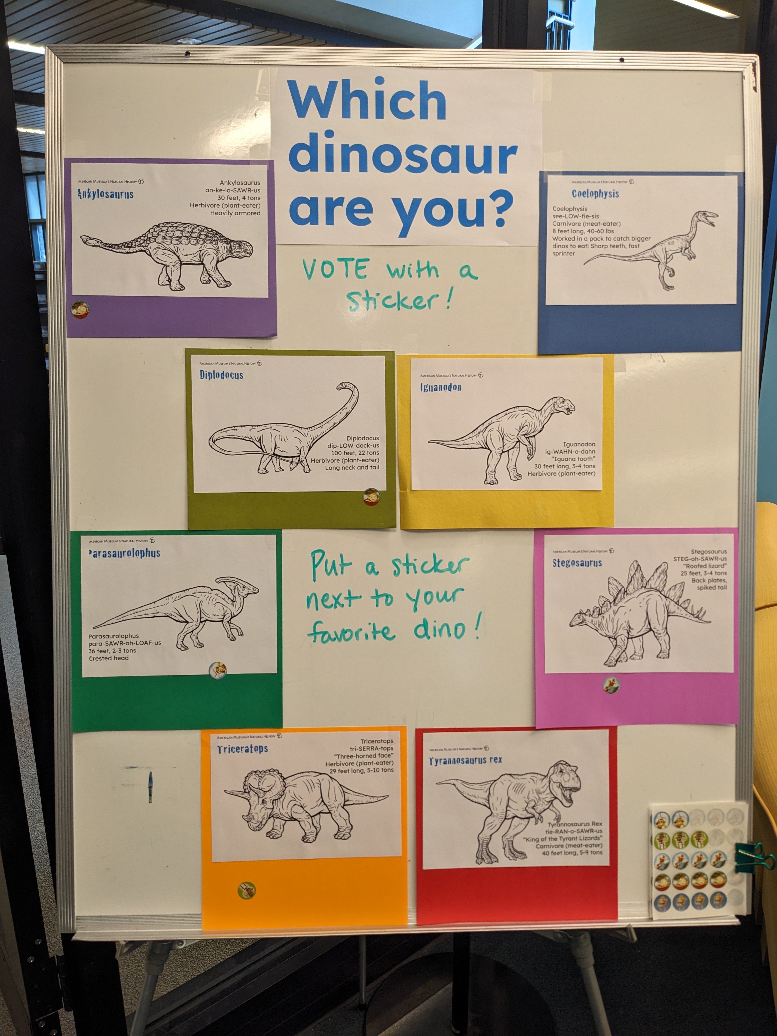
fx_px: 808
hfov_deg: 51.4
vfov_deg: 65.3
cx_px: 388
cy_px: 518
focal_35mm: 27
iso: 78
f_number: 1.73
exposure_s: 1/60
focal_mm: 4.38
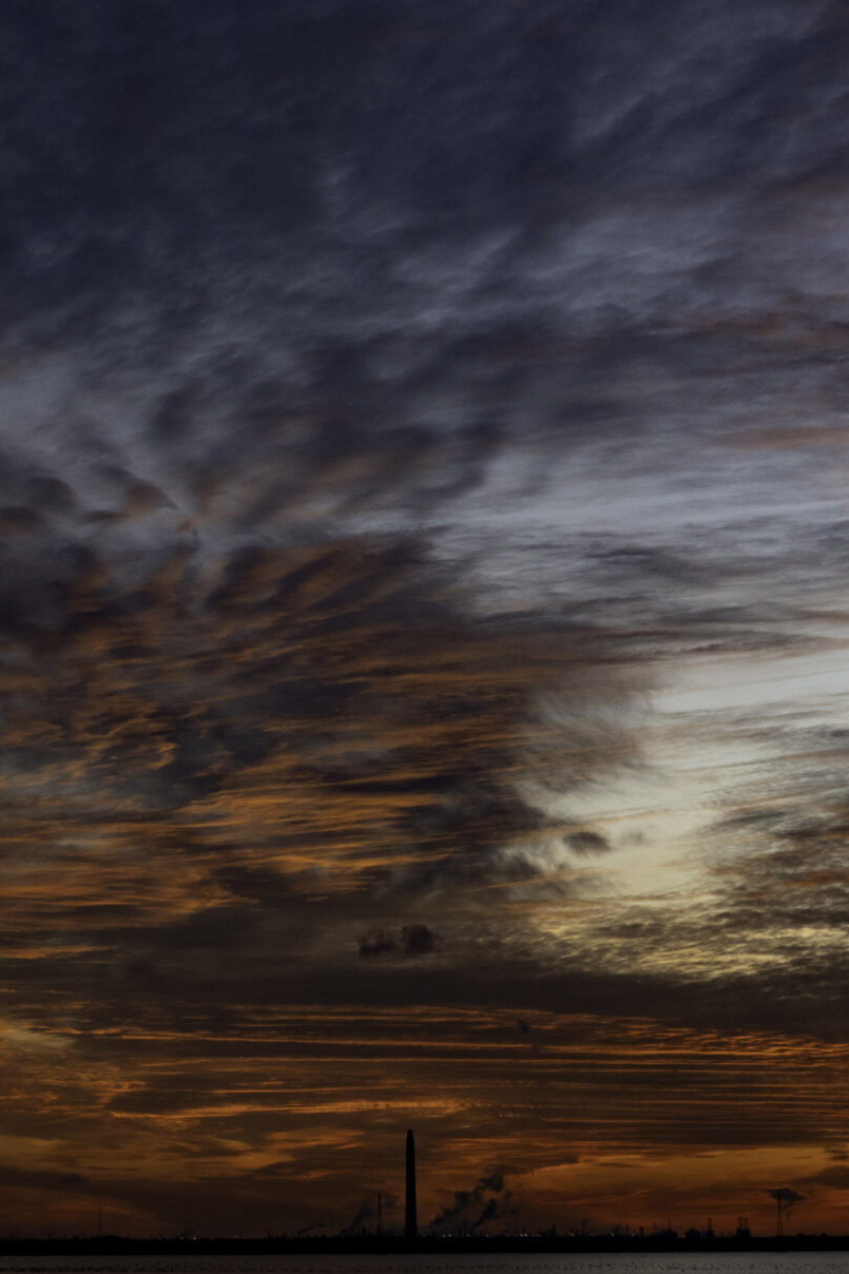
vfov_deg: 22.8
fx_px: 3149
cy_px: 870
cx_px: 235
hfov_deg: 15.3
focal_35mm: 89
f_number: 5.6
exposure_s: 1/80
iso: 100
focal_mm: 15.59
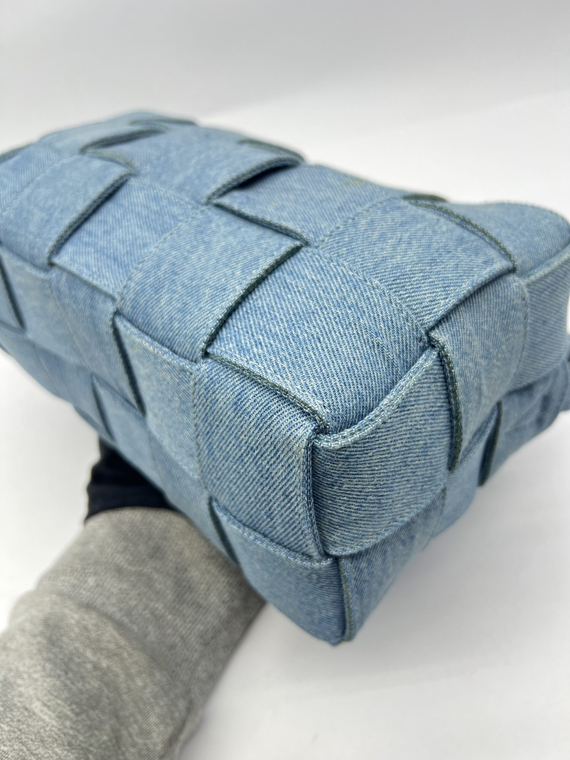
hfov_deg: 53.1
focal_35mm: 26
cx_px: 285
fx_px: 571
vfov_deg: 67.3
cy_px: 380
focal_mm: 5.7
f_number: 1.5
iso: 64
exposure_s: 1/100
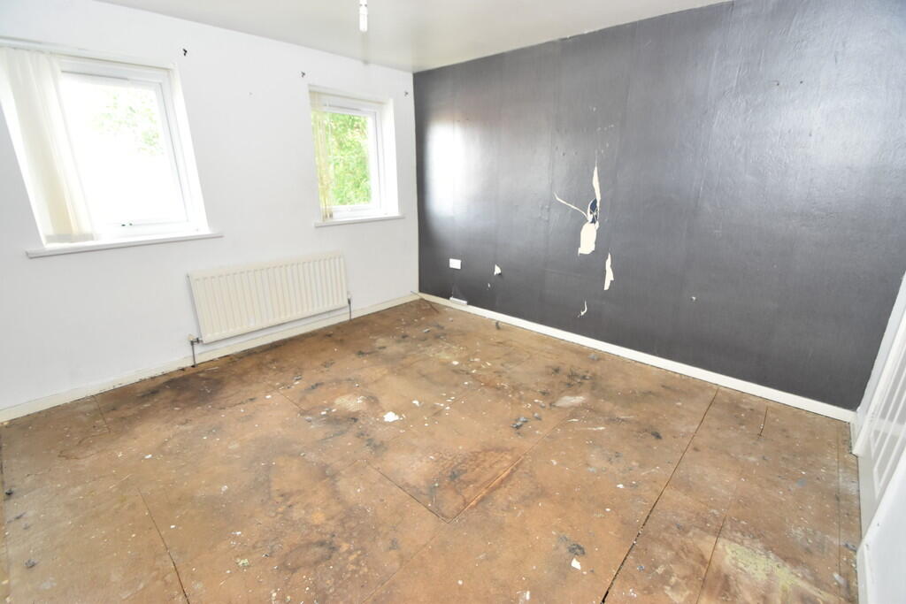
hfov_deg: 100.4
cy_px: 302
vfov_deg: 77.3
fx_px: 378
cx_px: 453
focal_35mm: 15
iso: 800
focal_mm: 10
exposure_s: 1/100
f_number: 5
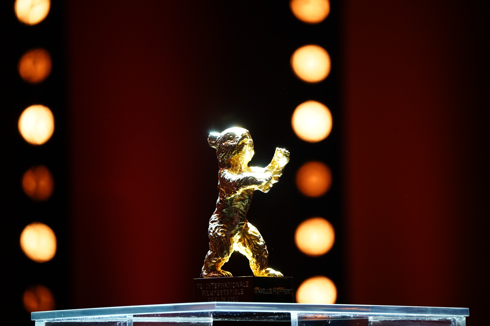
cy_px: 163
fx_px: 8166
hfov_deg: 3.4
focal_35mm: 600
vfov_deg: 2.3
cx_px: 245
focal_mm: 600
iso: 4000
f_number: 6.3
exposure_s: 1/80
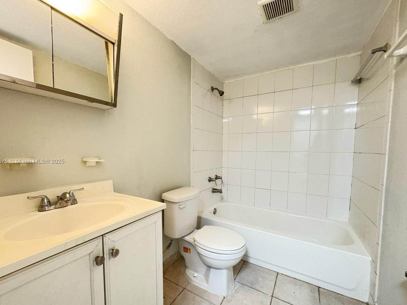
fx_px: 176
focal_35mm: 15
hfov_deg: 98.1
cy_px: 162
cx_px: 195
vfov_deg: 81.6
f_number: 2.2
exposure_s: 1/40
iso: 640
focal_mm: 2.22
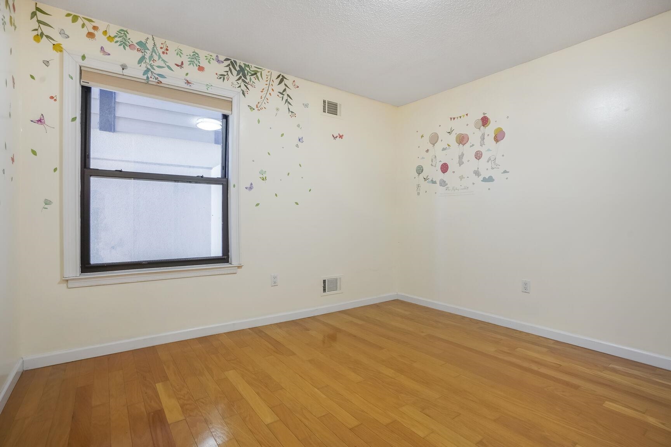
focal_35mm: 17
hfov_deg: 93.3
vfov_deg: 70.4
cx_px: 336
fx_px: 317
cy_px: 224
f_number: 8
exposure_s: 1/6
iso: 320
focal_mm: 17
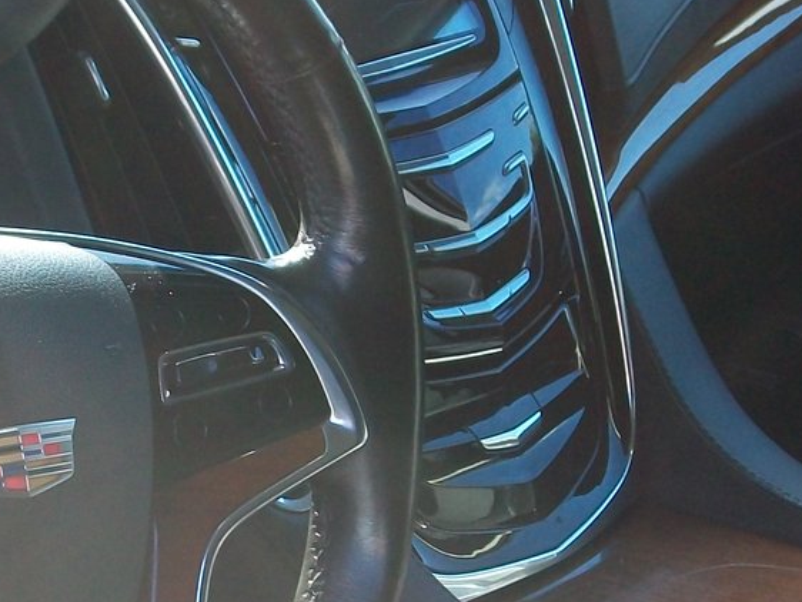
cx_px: 235
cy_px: 322
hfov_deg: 17.3
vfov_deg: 13.1
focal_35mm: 113
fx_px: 2619
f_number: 3.2
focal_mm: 7.1
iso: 80
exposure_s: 1/100
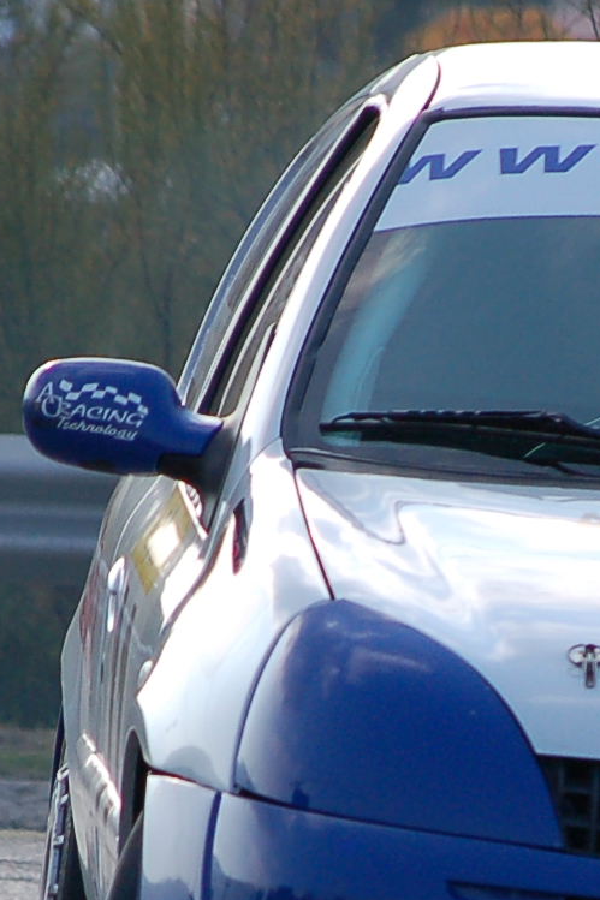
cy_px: 806
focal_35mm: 903
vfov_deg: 2.3
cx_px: 673
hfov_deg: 1.5
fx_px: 22584
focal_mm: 150
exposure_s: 1/1000
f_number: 5.3
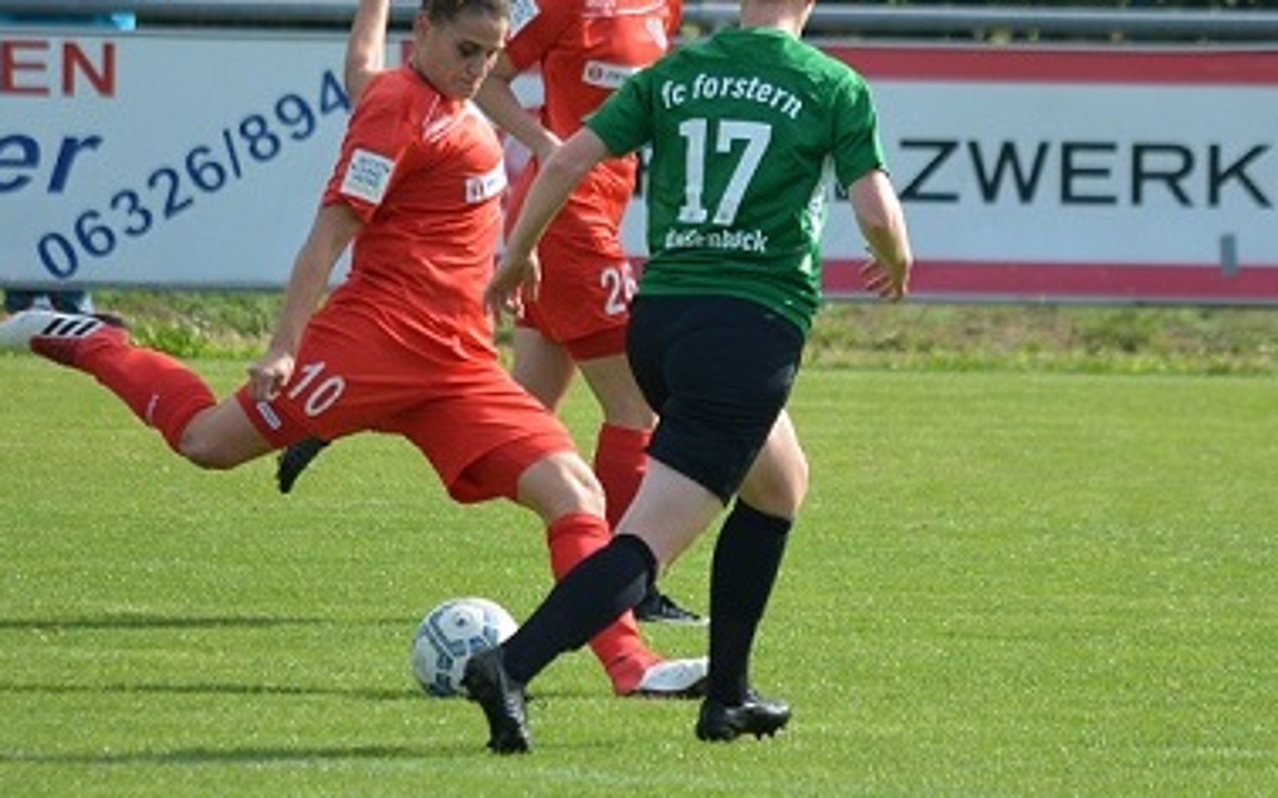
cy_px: 277
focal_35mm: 505
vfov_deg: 2.6
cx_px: 789
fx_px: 17584
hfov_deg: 4.2
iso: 400
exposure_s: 1/1000
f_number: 5.6
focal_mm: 260
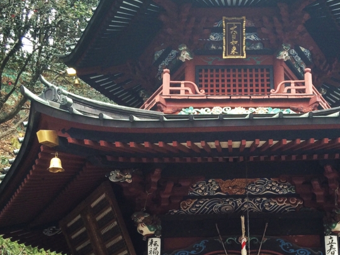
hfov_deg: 34.7
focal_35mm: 55
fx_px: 540
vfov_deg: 25.9
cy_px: 218
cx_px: 219
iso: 64
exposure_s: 1/120
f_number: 2.2
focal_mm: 4.15
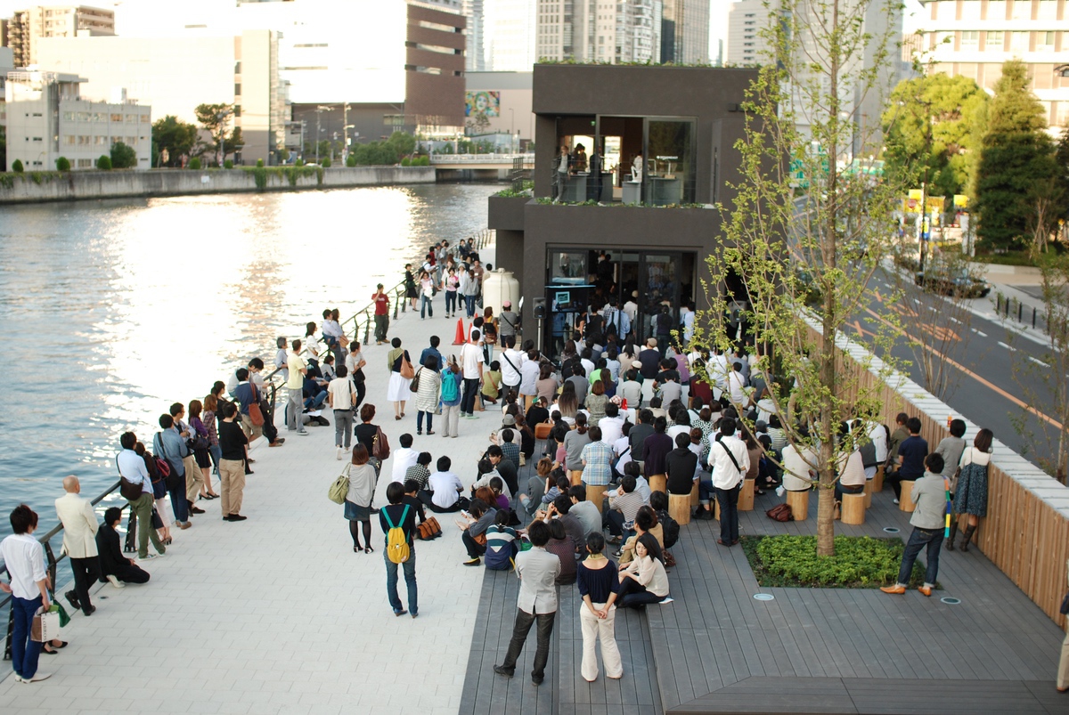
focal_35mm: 45
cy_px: 358
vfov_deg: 29.9
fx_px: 1338
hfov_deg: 43.6
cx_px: 534
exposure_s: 1/1000
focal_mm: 30
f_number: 2.2
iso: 250
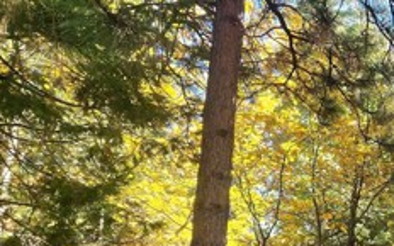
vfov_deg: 32.4
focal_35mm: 38
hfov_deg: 41.4
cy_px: 205
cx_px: 431
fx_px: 408
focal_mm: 2.2
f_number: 2.2
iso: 50
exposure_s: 1/120
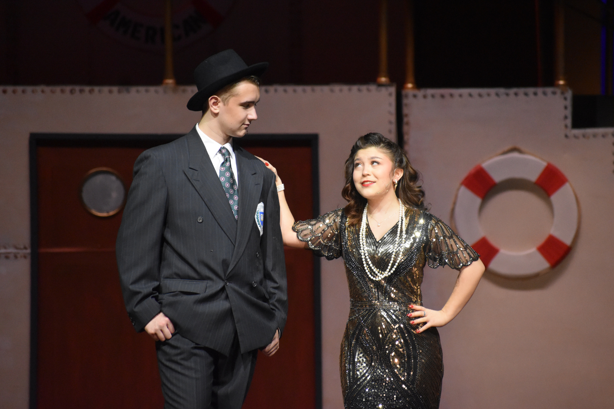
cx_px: 307
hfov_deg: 6.8
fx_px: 5133
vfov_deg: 4.6
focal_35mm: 301
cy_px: 205
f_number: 5.3
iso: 3200
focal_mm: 200
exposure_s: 1/250
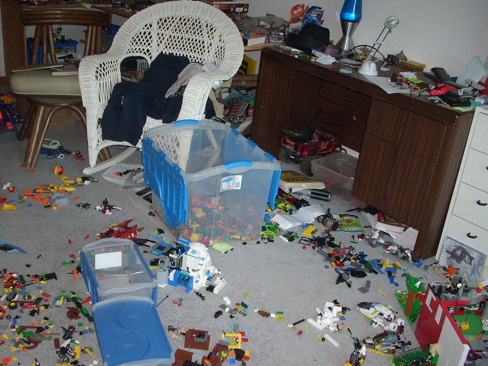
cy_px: 190
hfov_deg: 46.8
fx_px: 564
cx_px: 230
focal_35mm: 40
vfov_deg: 36.0
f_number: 2.8
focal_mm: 6.2
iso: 200
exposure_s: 1/60
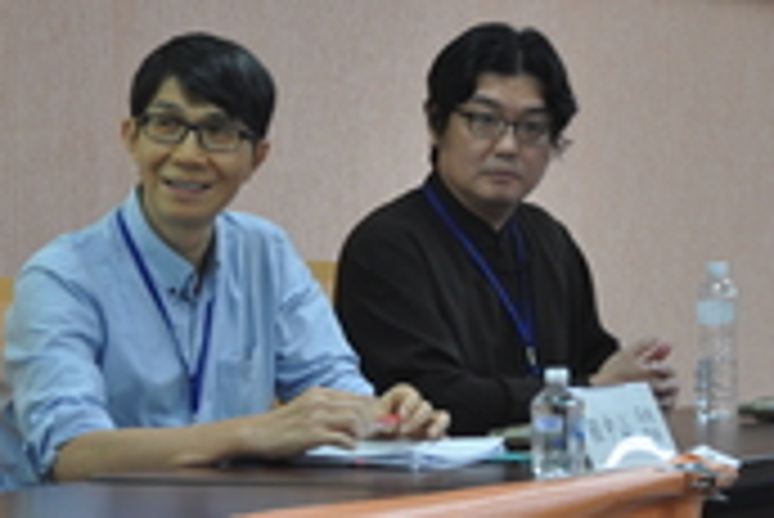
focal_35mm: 202
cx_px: 328
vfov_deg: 6.8
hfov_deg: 10.2
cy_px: 135
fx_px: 4347
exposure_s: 1/60
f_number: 4
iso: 640
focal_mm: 58
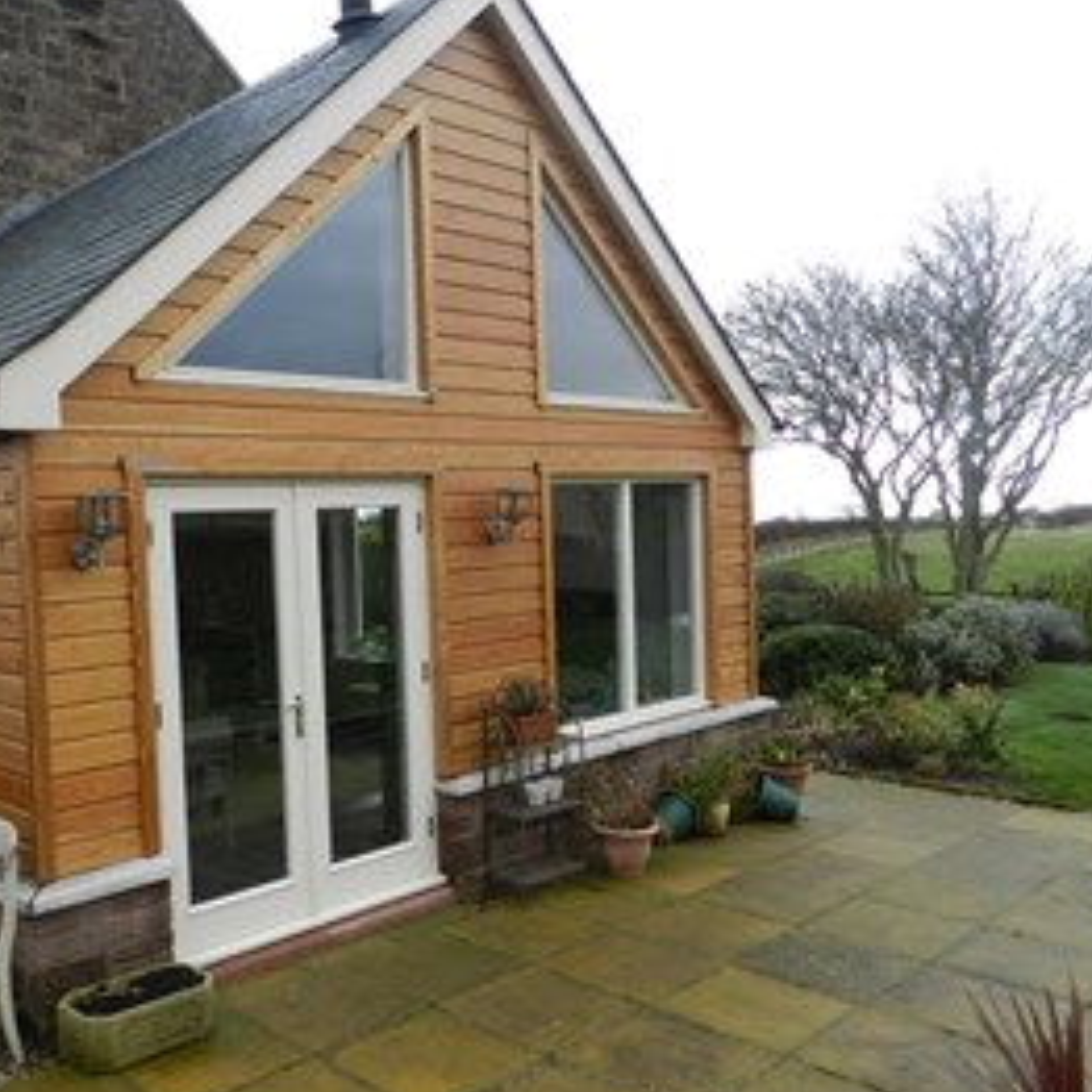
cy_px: 571
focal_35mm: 31
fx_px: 1106
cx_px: 375
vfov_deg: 52.5
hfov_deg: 51.7
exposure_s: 1/160
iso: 160
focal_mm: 4
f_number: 3.4
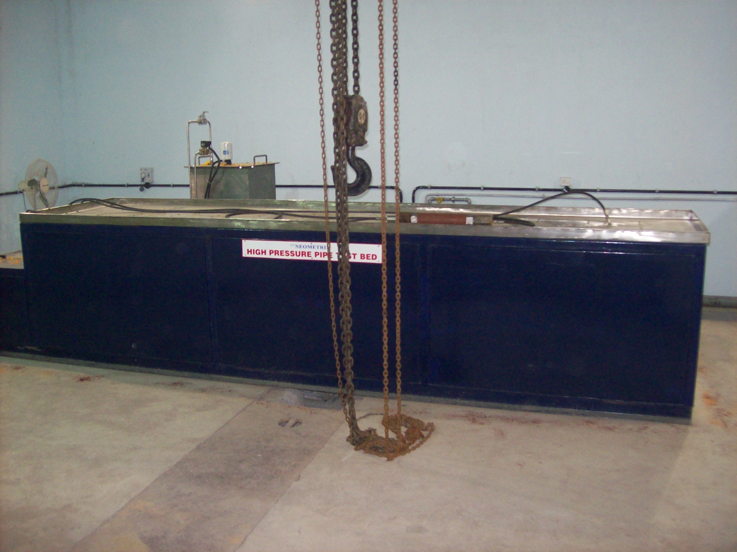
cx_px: 368
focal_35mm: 36
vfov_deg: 39.6
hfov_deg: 51.4
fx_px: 766
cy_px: 276
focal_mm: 6
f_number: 2.7
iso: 200
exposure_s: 1/64
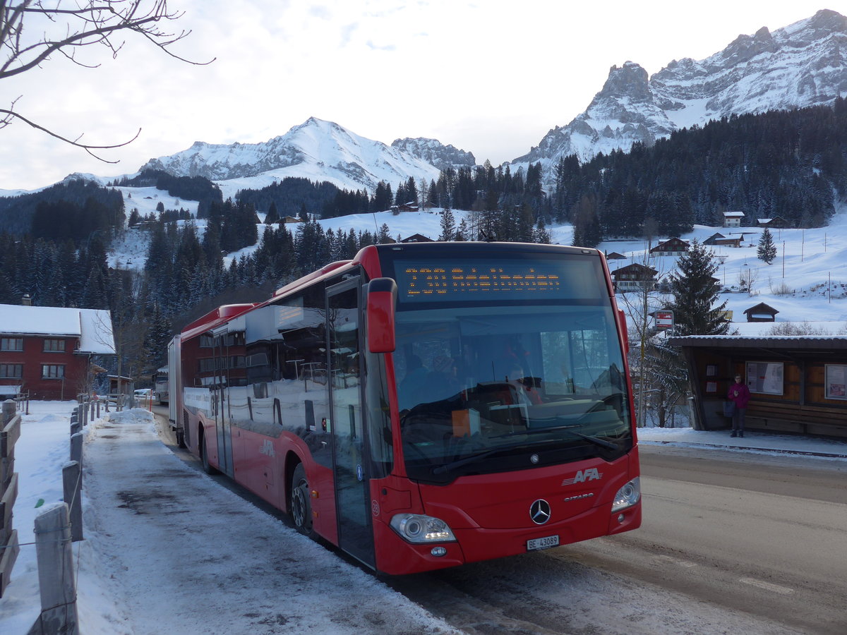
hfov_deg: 61.7
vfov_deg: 48.2
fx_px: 710
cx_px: 424
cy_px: 318
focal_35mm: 29
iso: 80
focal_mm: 6
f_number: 2.8
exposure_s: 1/400
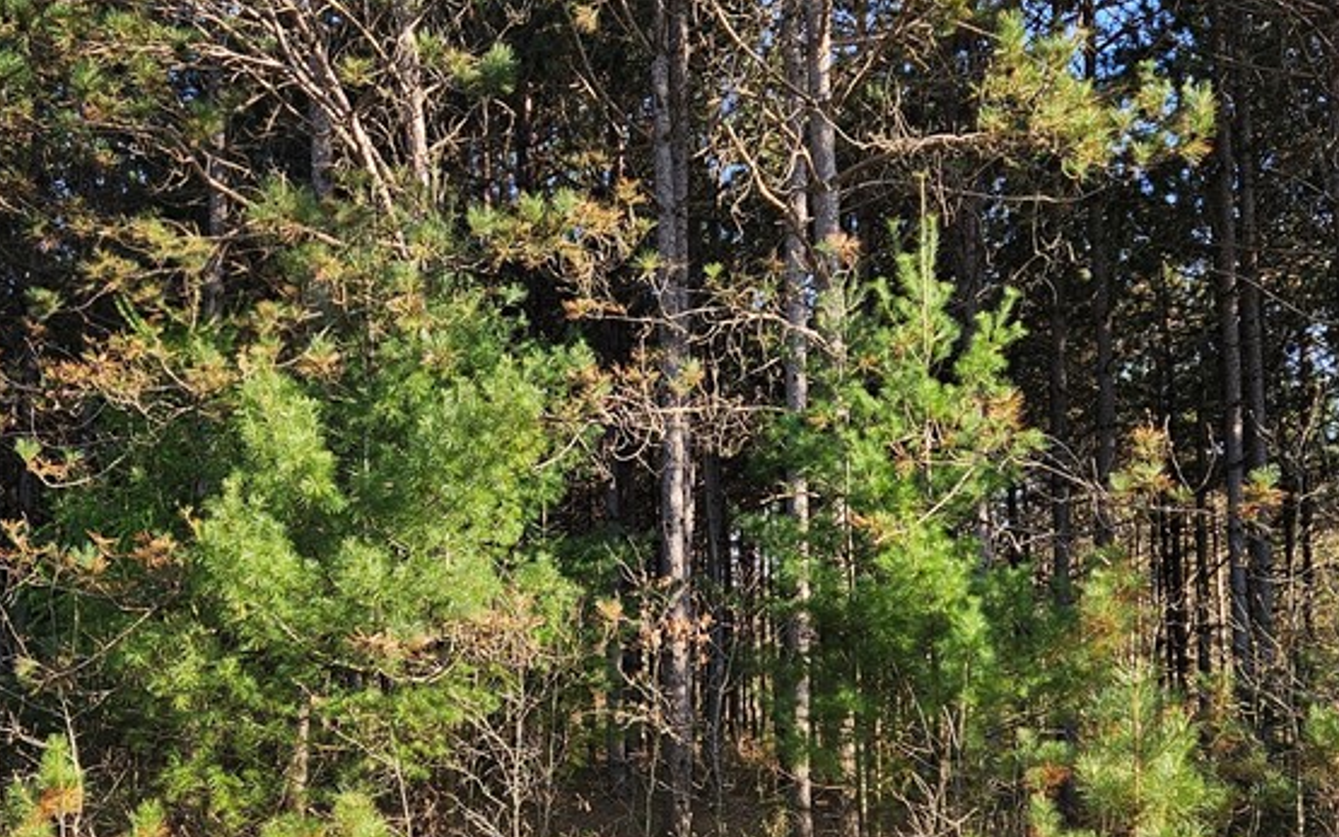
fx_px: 1642
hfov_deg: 44.3
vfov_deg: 28.3
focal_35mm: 45
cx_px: 586
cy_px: 596
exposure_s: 1/400
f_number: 1.8
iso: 25
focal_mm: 5.4
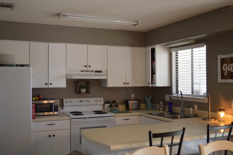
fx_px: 262
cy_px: 78
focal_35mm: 40
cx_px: 116
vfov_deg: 32.9
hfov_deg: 48.0
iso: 400
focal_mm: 27
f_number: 4
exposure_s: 1/50
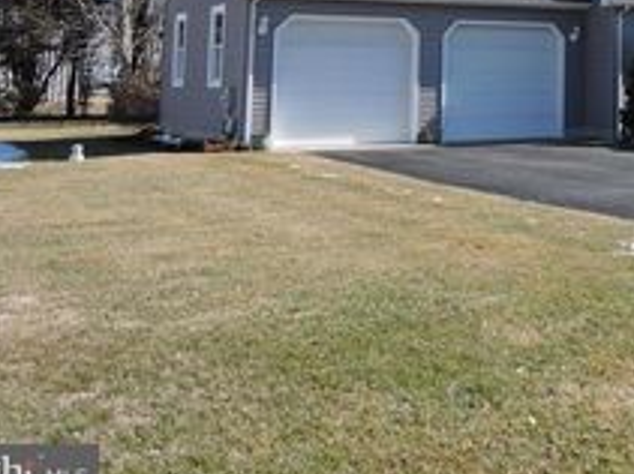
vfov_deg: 23.9
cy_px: -58
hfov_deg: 30.8
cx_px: 667
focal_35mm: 57
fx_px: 1043
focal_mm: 4.3
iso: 100
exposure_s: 1/1000
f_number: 3.3
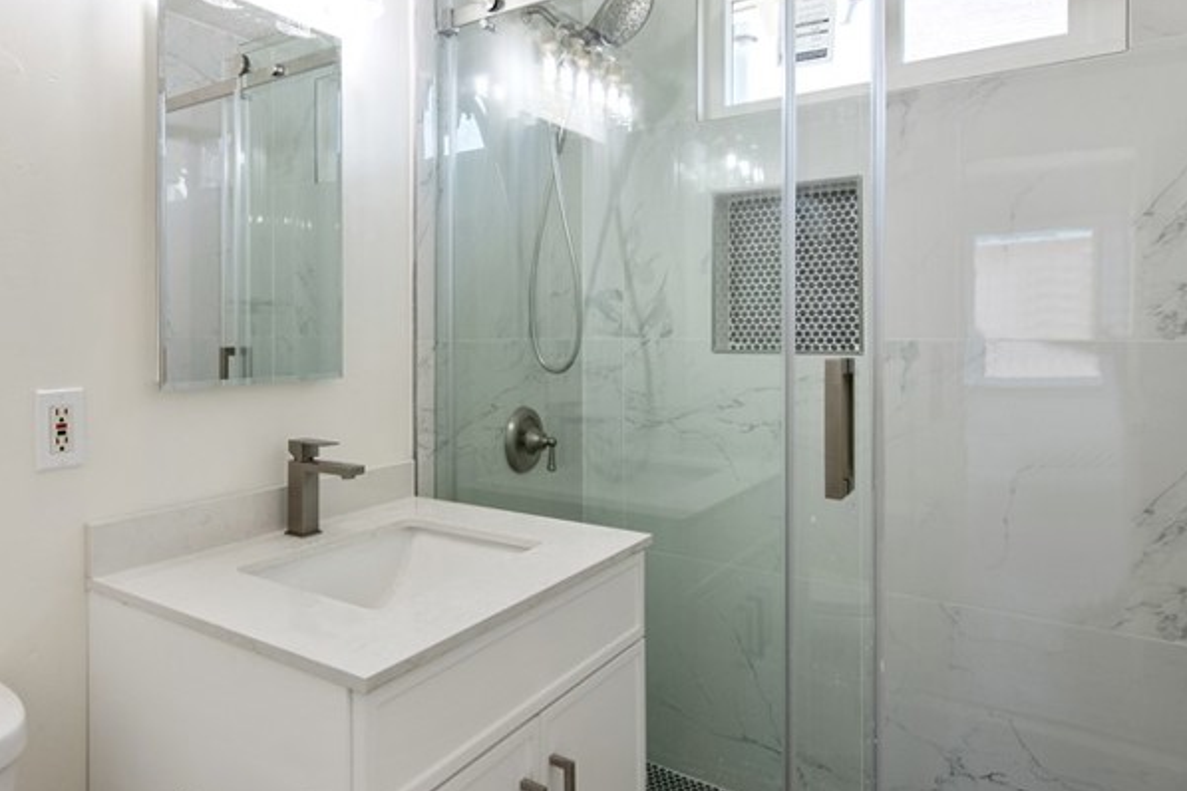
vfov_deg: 52.6
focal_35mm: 24
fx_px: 791
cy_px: 301
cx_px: 412
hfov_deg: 71.9
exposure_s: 1/125
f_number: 5.6
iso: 400
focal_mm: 14
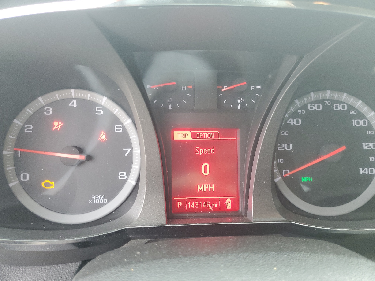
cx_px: 188
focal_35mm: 26
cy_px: 140
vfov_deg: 53.1
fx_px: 282
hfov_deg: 67.3
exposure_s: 1/60.2
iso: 95
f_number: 1.5
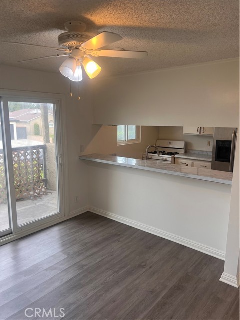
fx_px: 240
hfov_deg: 53.1
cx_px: 120
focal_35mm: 26
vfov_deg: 67.3
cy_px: 160
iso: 64
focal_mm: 5.7
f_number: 1.5
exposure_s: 1/120
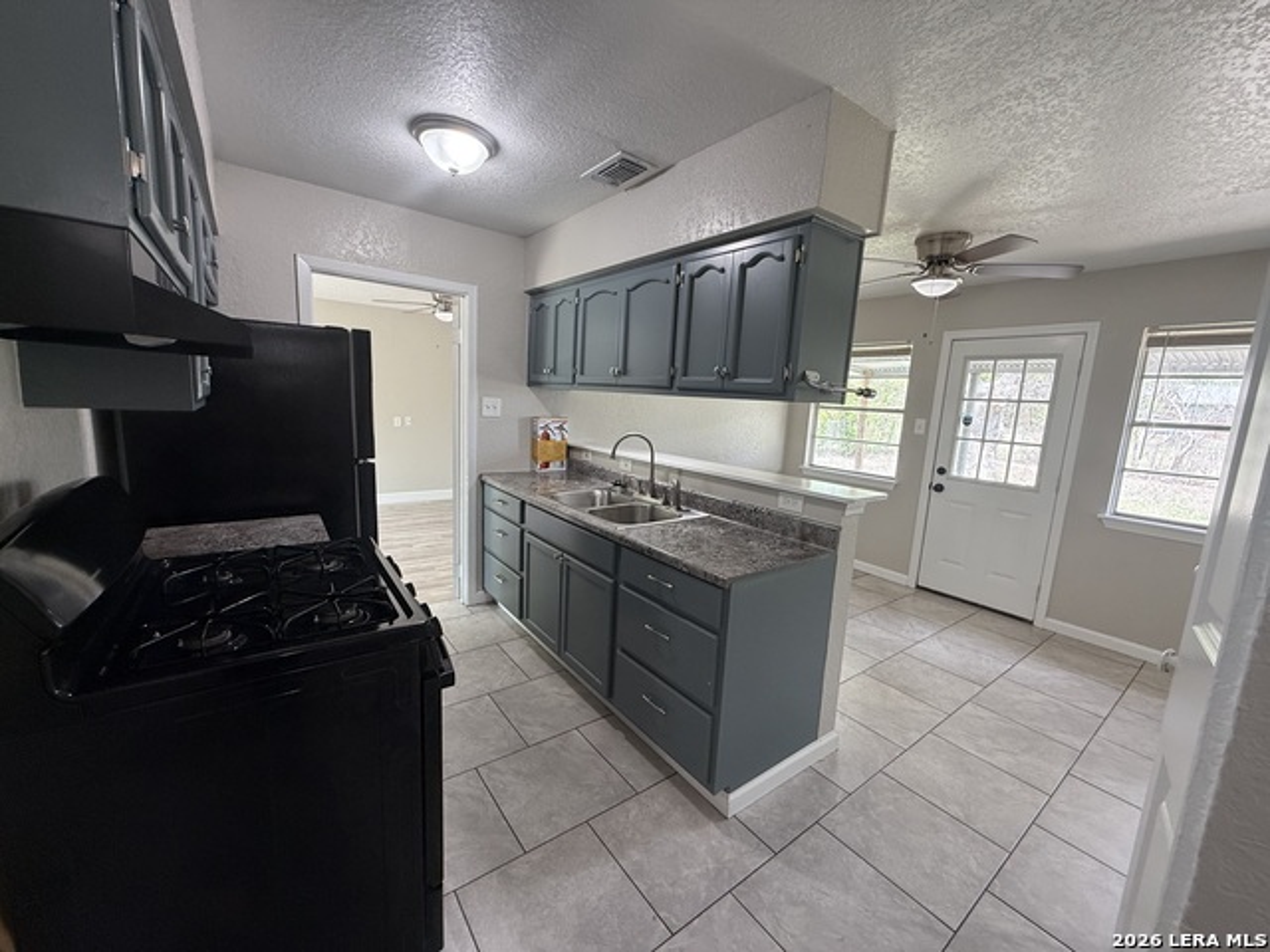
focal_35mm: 14
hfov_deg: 102.1
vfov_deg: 85.7
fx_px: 514
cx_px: 635
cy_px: 476
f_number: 2.2
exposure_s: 1/99
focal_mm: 2.22
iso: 160
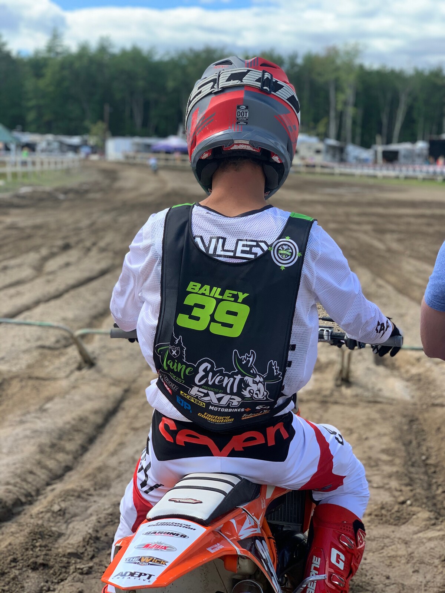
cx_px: 222
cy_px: 296
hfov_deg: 28.0
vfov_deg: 36.8
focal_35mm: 52
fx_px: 891
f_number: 2.4
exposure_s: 1/358
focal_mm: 6
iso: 16
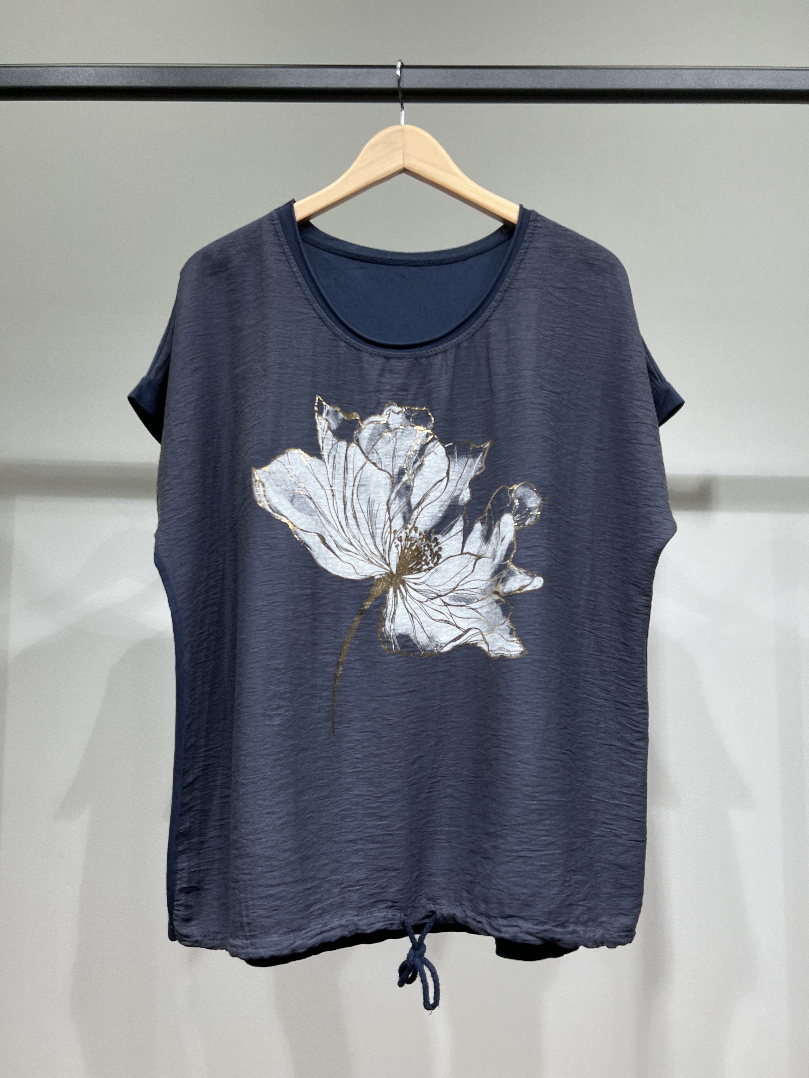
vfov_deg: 67.3
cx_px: 404
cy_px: 539
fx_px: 810
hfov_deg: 53.1
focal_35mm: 26
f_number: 1.5
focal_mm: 5.7
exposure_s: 1/820
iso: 50
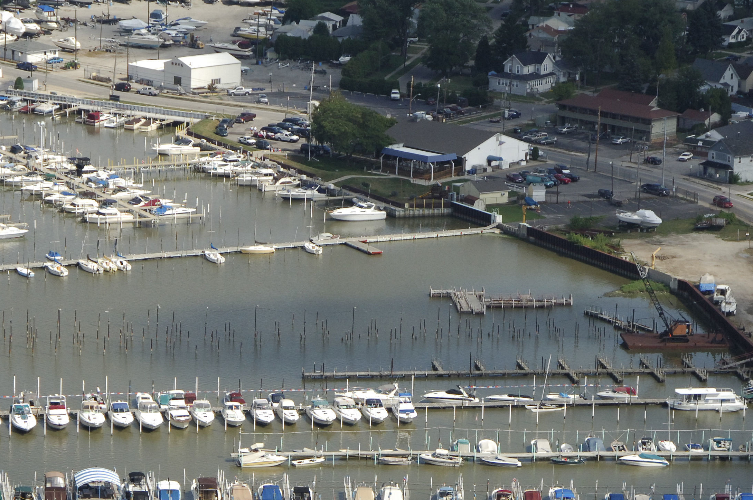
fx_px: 3823
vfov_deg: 7.5
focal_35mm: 183
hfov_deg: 11.2
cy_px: 441
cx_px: 331
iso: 400
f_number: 7.6
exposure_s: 1/1000
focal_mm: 62
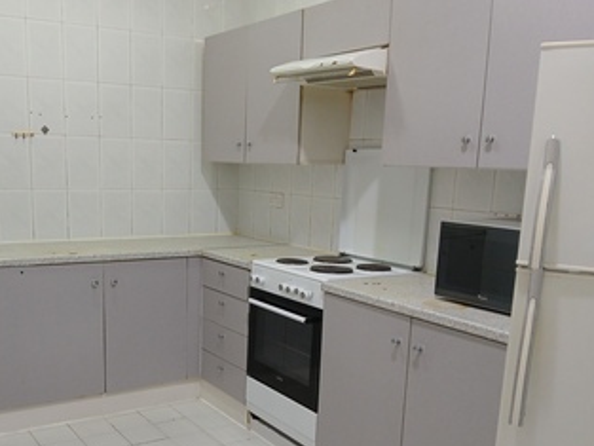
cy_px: 295
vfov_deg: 37.4
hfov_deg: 48.4
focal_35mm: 38
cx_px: 217
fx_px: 652
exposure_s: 1/50
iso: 160
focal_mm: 3.98
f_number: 1.8
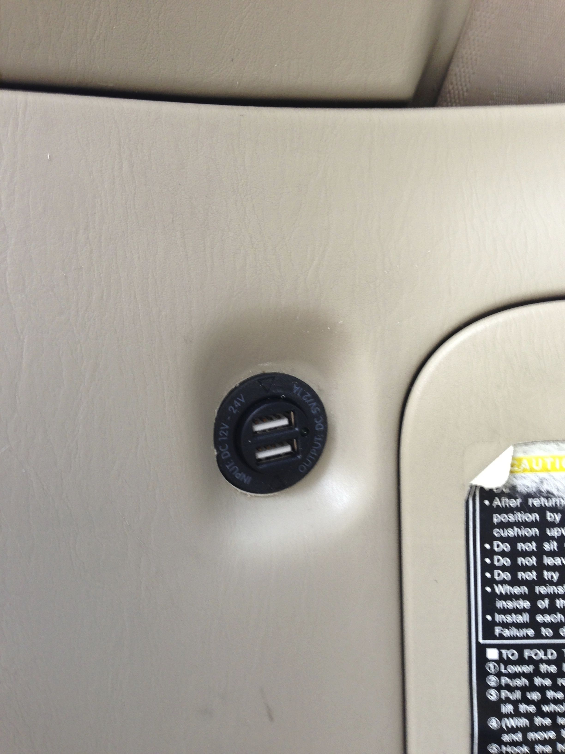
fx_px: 718
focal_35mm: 33
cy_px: 377
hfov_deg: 42.9
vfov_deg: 55.4
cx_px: 282
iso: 64
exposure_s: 1/20
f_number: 2.4
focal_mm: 4.13
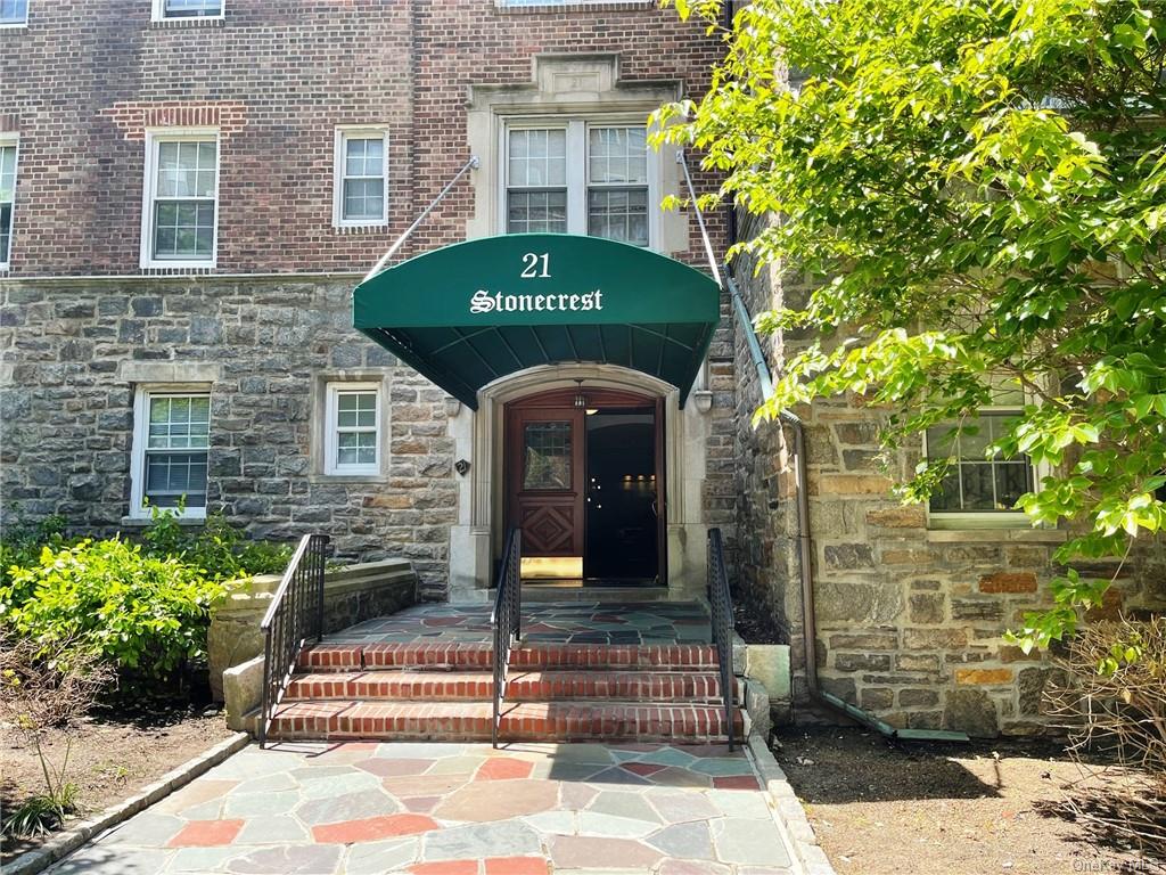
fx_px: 876
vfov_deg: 53.1
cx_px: 583
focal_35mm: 26
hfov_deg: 67.3
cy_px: 438
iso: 32
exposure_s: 1/428
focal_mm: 5.1
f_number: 1.6
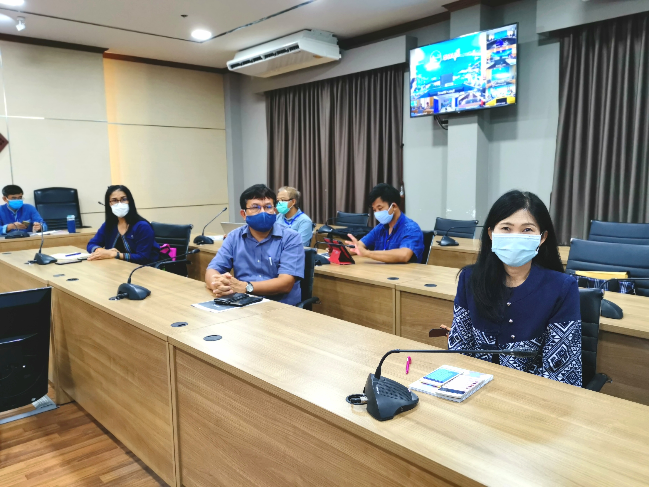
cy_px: 244
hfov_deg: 61.7
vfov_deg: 48.2
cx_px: 324
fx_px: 544
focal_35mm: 29
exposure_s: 1/50
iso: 400
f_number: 1.8
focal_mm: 5.58
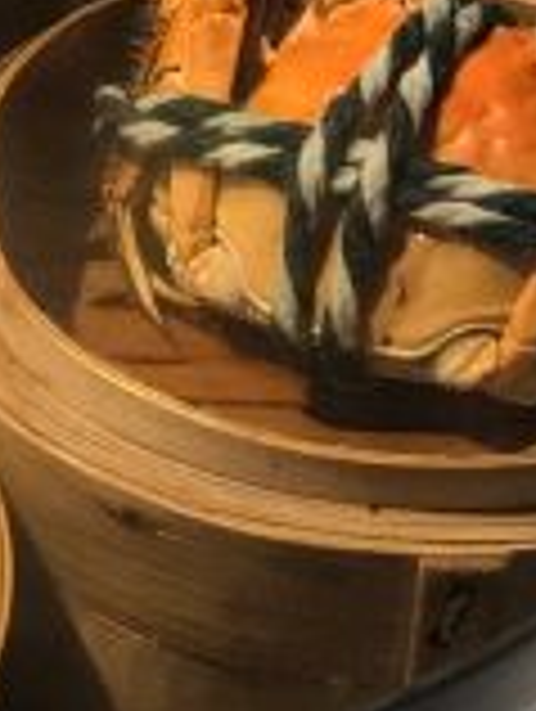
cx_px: 7
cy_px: 27
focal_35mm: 252
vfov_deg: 7.8
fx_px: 5189
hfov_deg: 5.9
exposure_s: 1/50
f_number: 2.8
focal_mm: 6.6
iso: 160
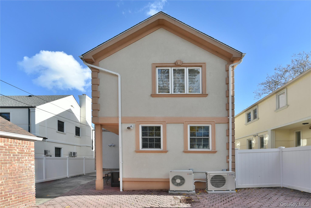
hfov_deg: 104.2
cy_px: 104
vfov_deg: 81.2
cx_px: 156
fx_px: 121
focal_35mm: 14
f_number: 9
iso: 250
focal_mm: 14
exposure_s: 1/125
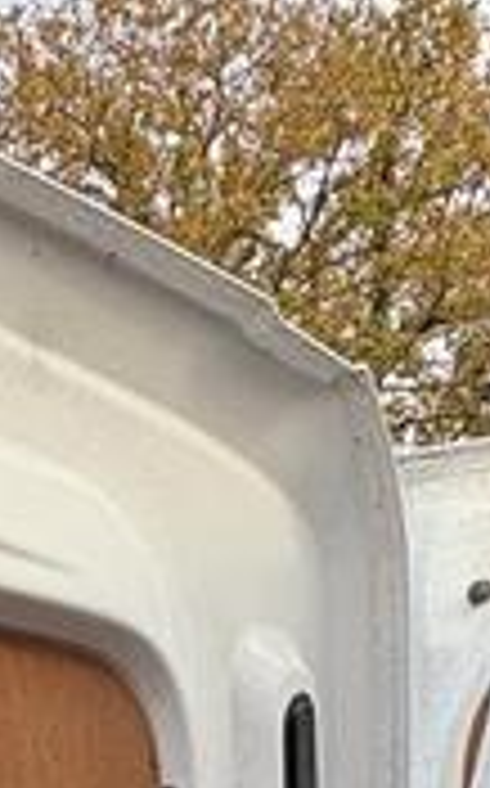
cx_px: -81
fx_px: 1628
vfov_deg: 20.7
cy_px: 1337
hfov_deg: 16.5
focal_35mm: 76
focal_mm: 2.22
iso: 40
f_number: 2.2
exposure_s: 1/245
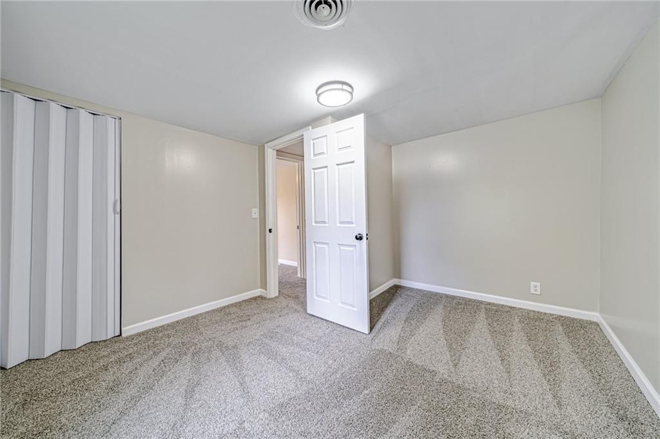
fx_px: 220
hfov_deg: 112.7
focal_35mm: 12
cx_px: 330
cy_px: 220
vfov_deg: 89.9
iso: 50
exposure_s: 1/8
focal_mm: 12
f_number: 11
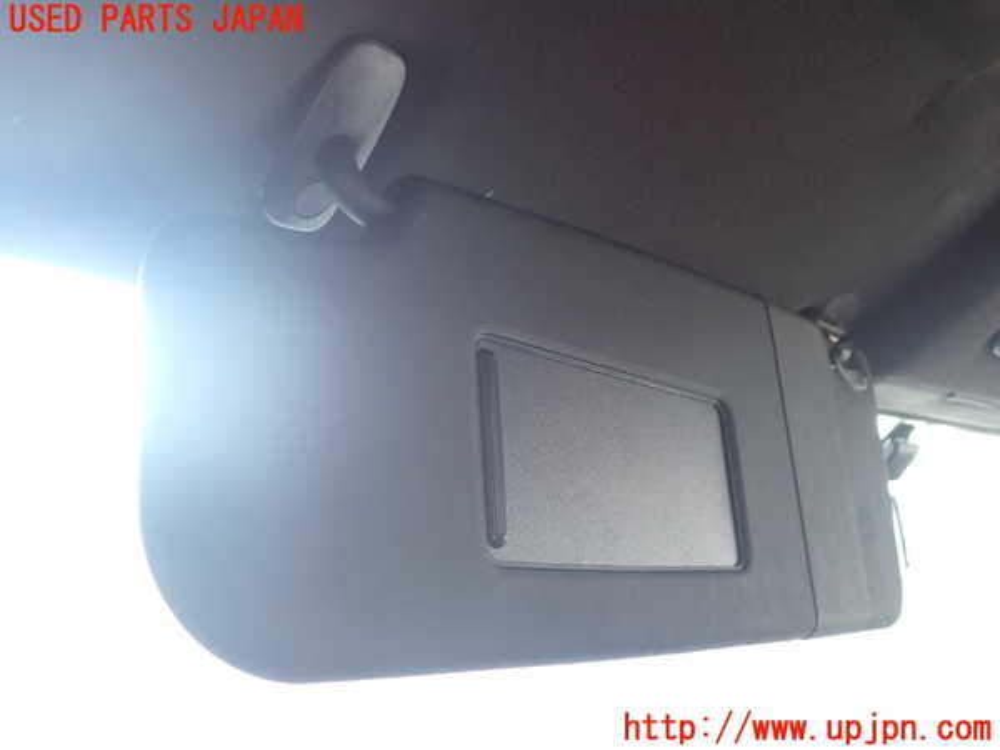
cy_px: 375
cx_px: 500
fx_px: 867
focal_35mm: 30
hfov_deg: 60.0
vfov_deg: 46.8
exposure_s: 1/50
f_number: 2.3
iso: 200
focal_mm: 5.4
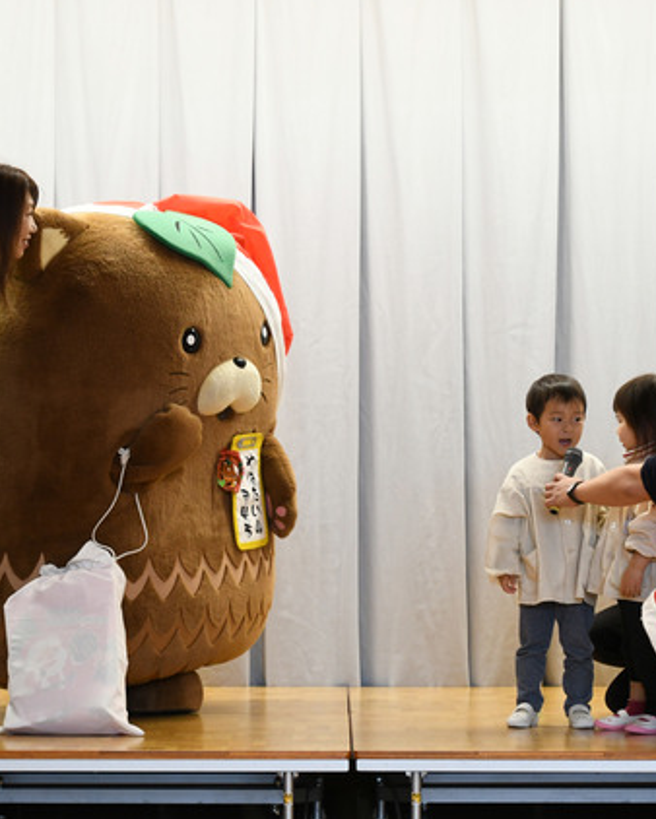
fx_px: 2692
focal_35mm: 111
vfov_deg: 17.3
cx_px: 357
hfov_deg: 13.9
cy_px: 407
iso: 1250
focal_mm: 52
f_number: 5
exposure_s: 1/100
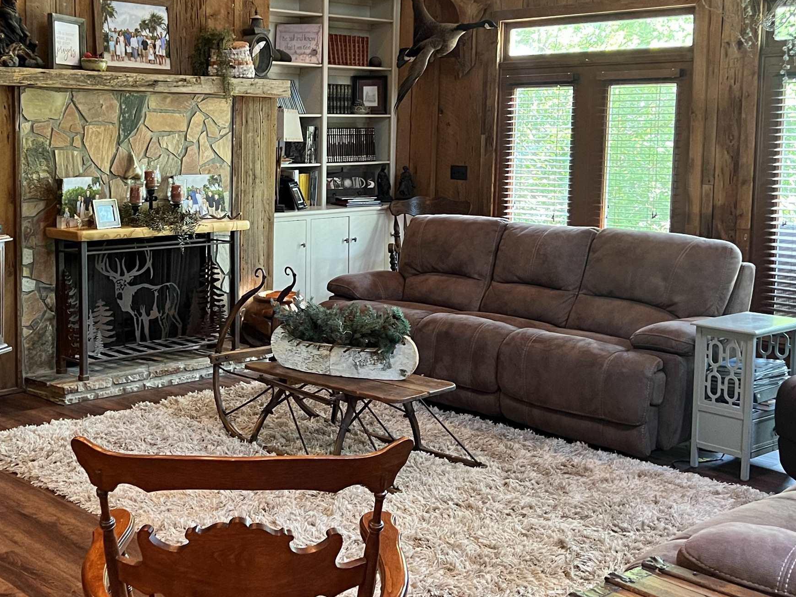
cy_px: 230
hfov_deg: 40.7
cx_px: 264
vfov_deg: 31.4
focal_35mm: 46
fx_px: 1058
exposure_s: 1/60
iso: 400
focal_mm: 5.7
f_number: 1.5
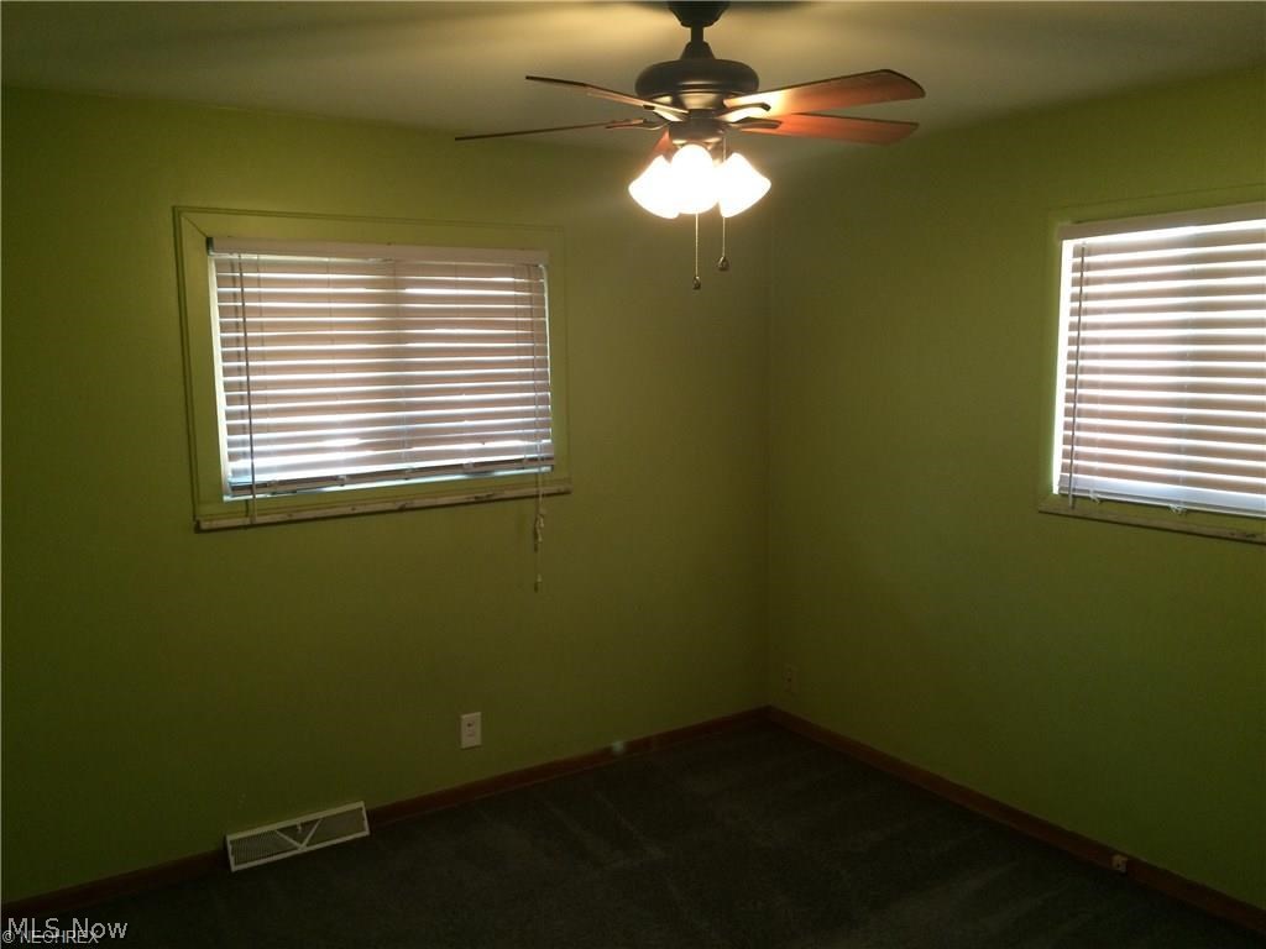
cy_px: 474
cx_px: 633
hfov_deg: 61.7
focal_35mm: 29
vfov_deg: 48.2
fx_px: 1061
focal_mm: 4.15
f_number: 2.2
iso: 125
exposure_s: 1/30
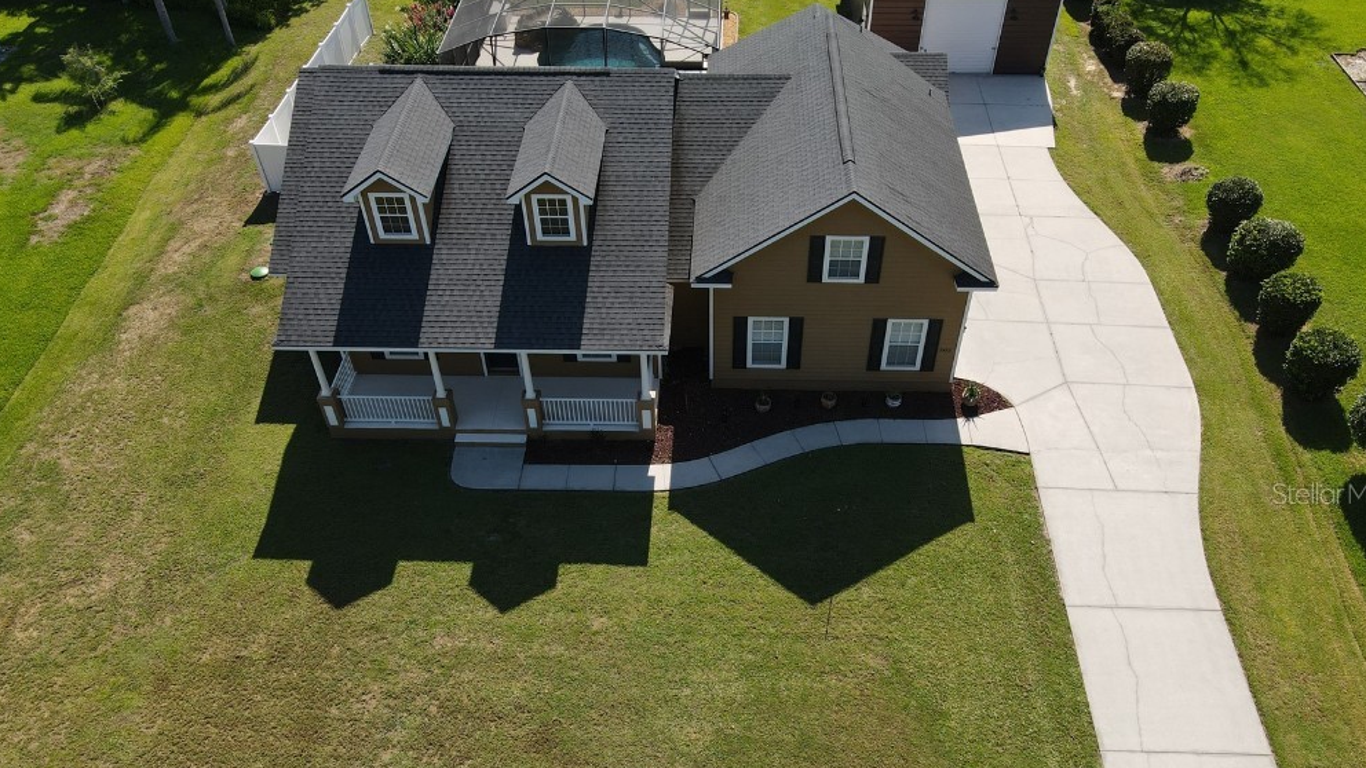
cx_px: 697
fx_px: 978
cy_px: 493
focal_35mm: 27
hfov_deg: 69.9
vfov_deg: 42.5
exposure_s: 1/500
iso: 100
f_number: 2.8
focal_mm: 4.5
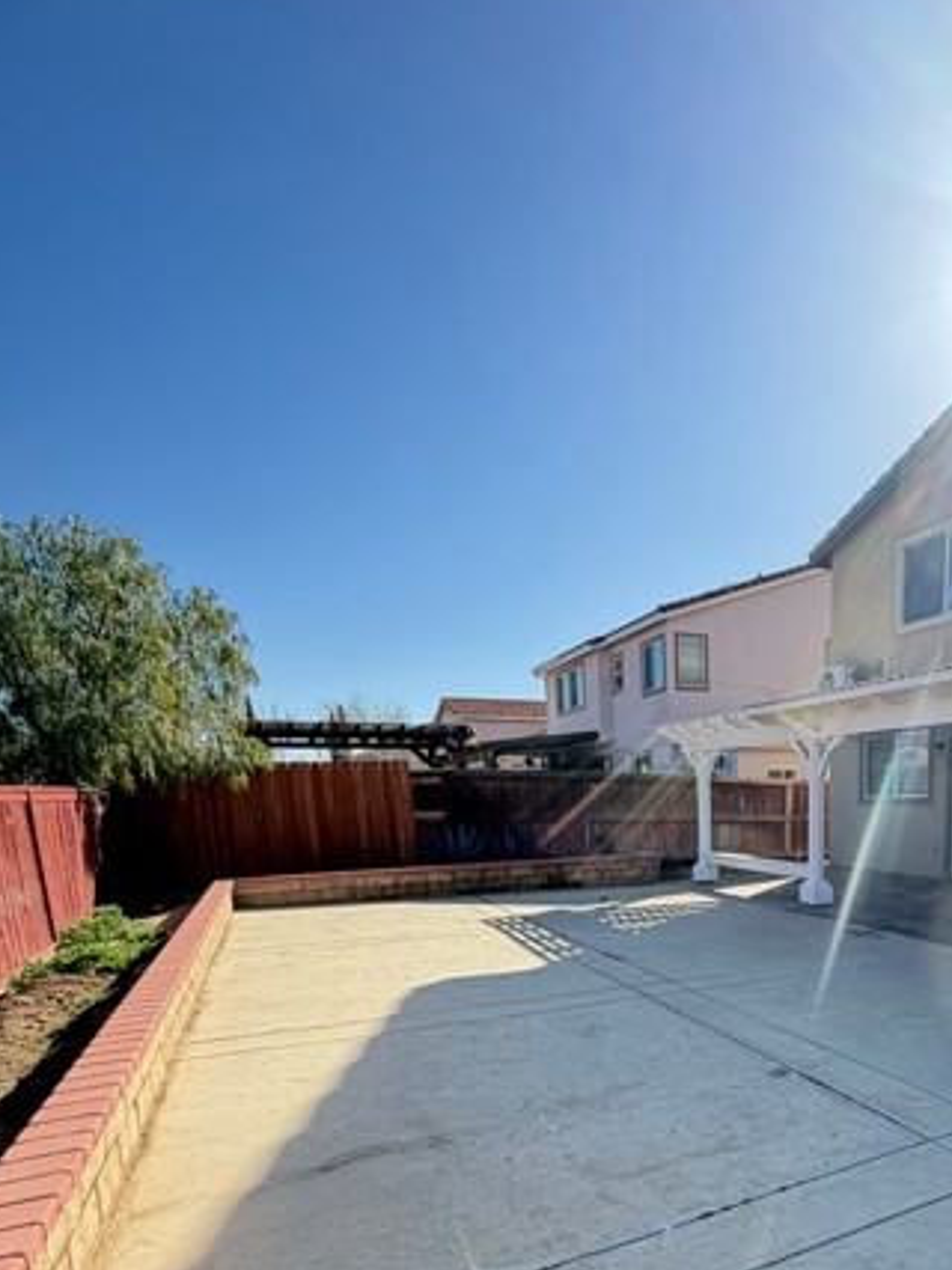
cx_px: 690
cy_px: 919
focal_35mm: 21
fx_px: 770
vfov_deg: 74.5
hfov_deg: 60.6
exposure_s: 1/451
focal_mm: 2.22
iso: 64
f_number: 2.2
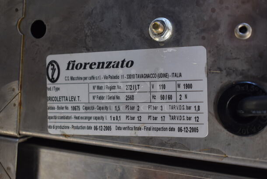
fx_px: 334
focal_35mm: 45
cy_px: 90
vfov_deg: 29.9
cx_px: 134
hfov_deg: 43.6
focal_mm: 30
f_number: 4.2
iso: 640
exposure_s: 1/50
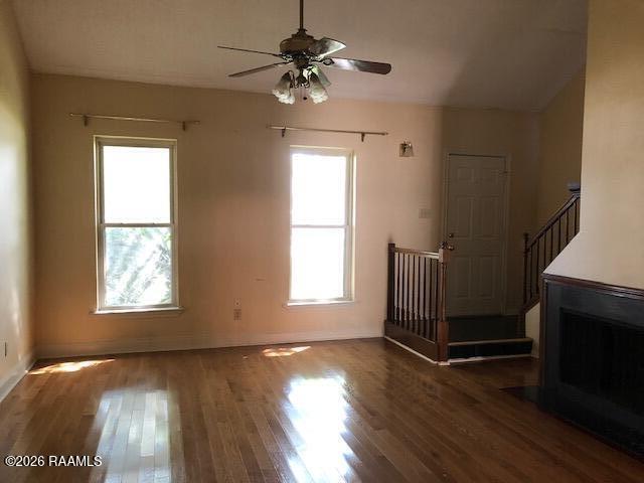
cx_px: 322
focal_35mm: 28
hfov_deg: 63.4
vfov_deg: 49.7
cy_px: 242
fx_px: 521
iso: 80
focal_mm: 3.99
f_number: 1.8
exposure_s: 1/15
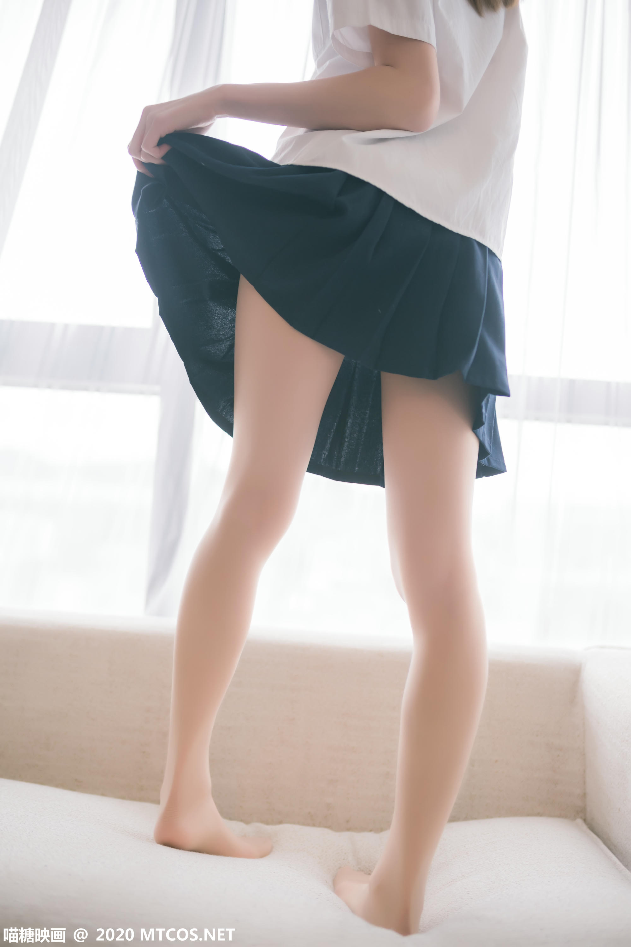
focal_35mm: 35
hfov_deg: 37.9
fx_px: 920
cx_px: 316
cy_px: 474
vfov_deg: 54.4
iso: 640
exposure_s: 1/125
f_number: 1.8
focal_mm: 35
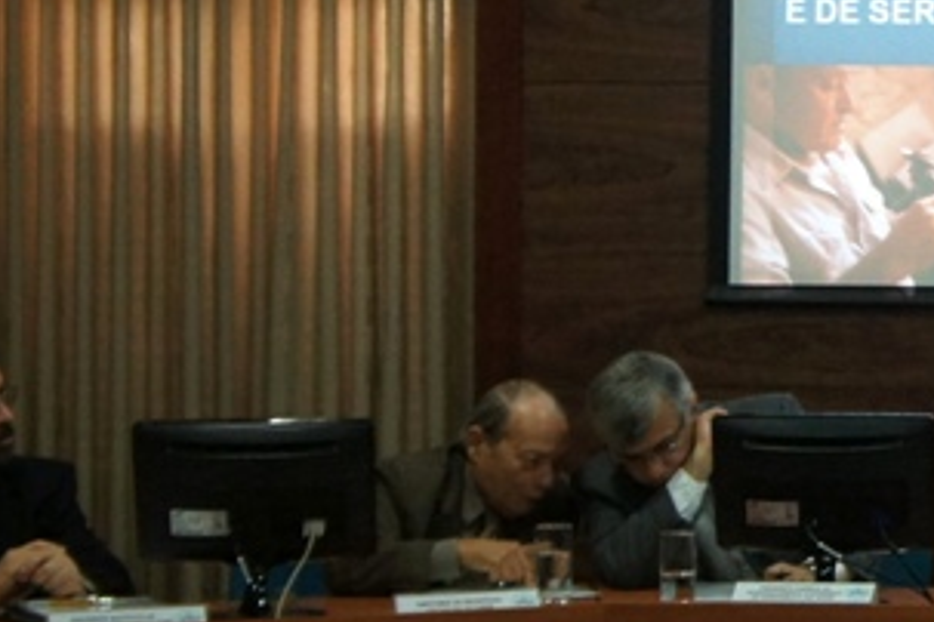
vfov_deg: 10.4
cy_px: 260
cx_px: 1319
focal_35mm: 132
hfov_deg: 14.7
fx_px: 3424
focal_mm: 26
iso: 1600
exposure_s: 1/100
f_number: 4
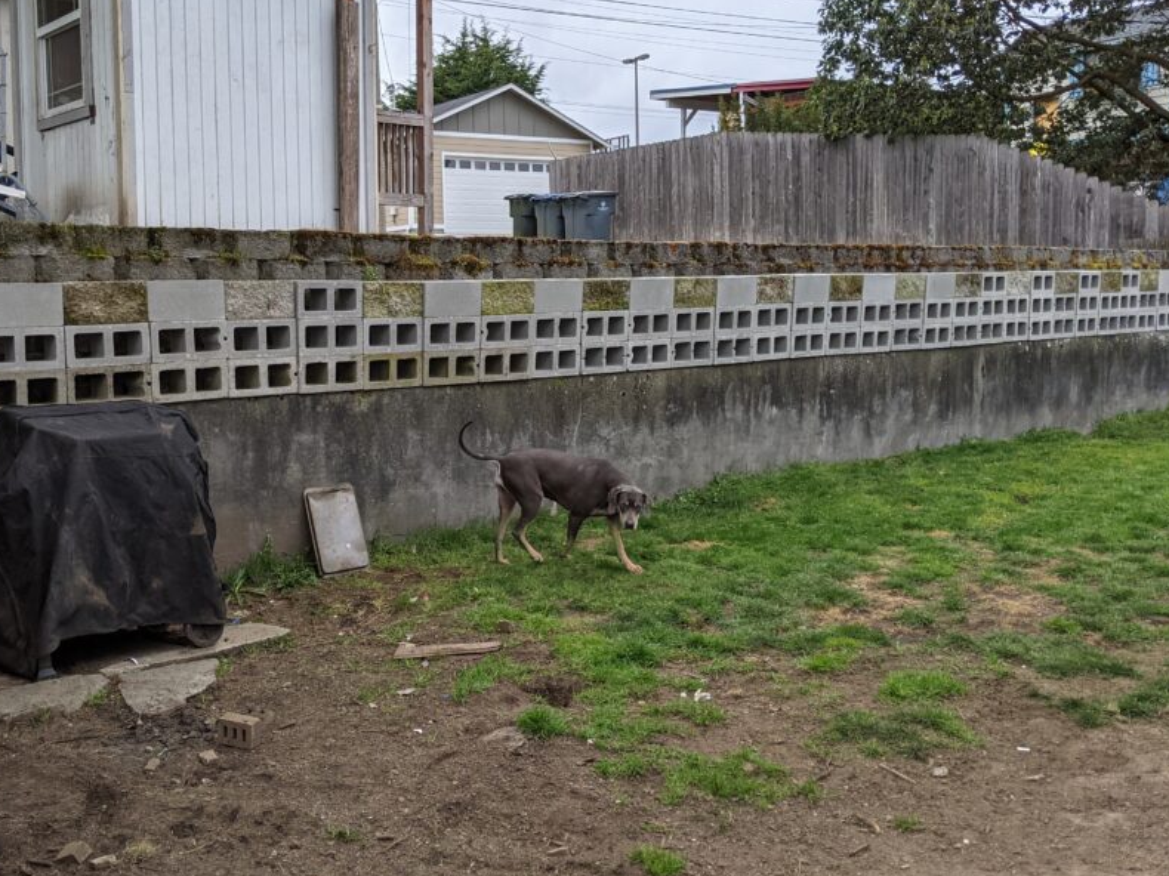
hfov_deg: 52.0
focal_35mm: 35
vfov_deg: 40.7
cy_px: 410
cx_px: 429
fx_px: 1182
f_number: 1.8
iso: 66
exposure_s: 1/2347
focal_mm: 4.44
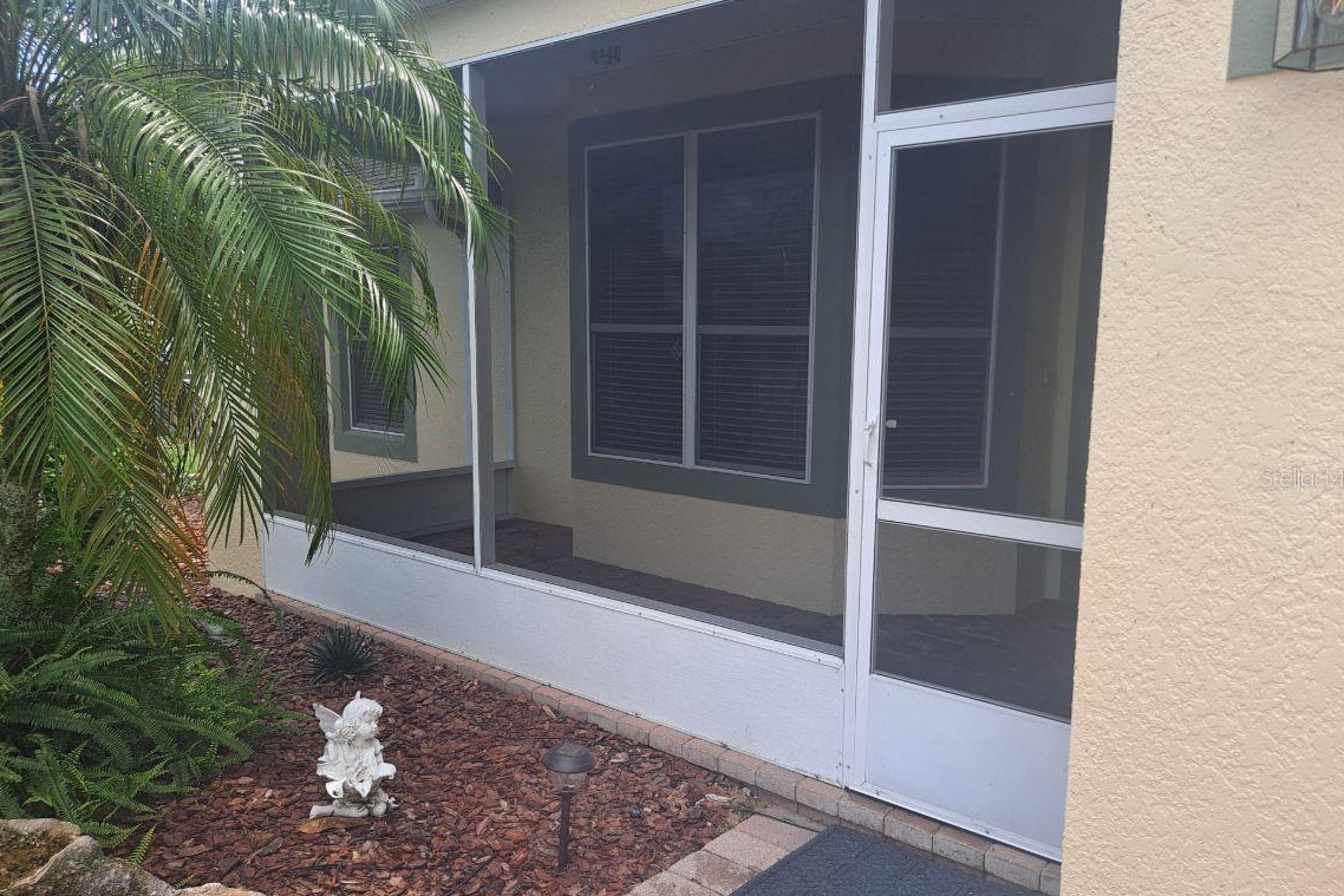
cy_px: 477
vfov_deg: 47.9
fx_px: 1008
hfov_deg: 67.4
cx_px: 673
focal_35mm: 27
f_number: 2
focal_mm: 4.6
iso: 32
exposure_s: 1/218
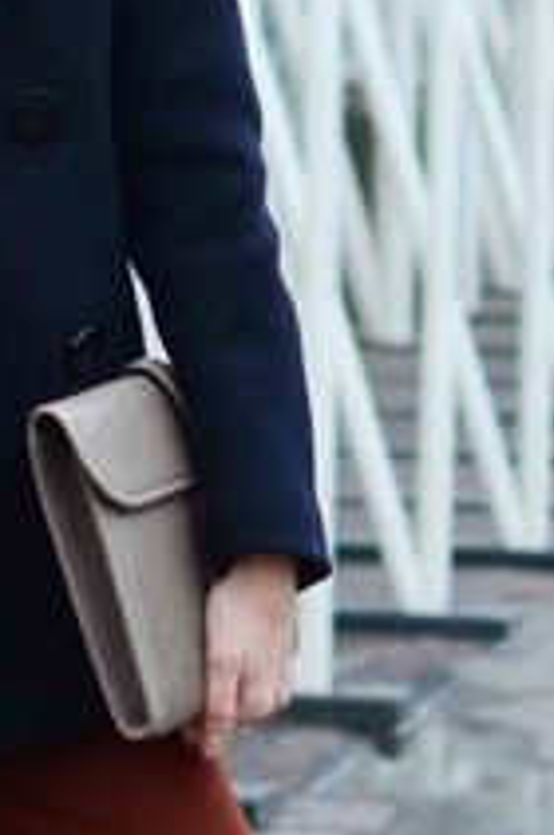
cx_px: -47
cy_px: 222
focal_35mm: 301
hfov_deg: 4.5
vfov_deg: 6.9
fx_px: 6967
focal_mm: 35
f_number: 1.8
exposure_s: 1/400
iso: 400
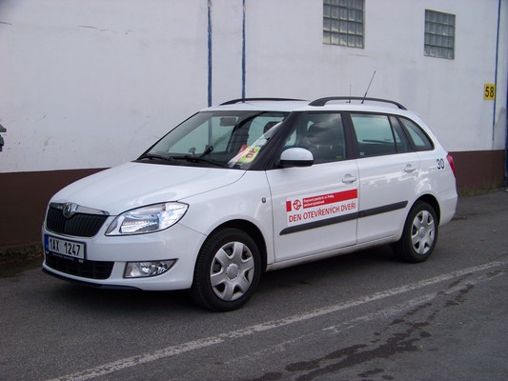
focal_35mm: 49
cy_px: 190
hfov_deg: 38.9
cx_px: 254
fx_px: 719
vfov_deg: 29.7
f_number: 2.8
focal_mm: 7.6
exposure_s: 1/500
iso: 64
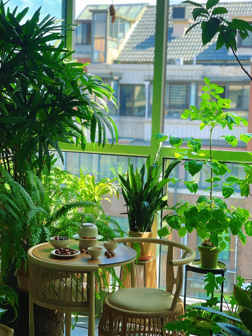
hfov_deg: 22.9
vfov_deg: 30.3
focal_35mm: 64
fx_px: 621
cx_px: 126
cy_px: 168
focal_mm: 7.5
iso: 20
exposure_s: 1/139
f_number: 2.2
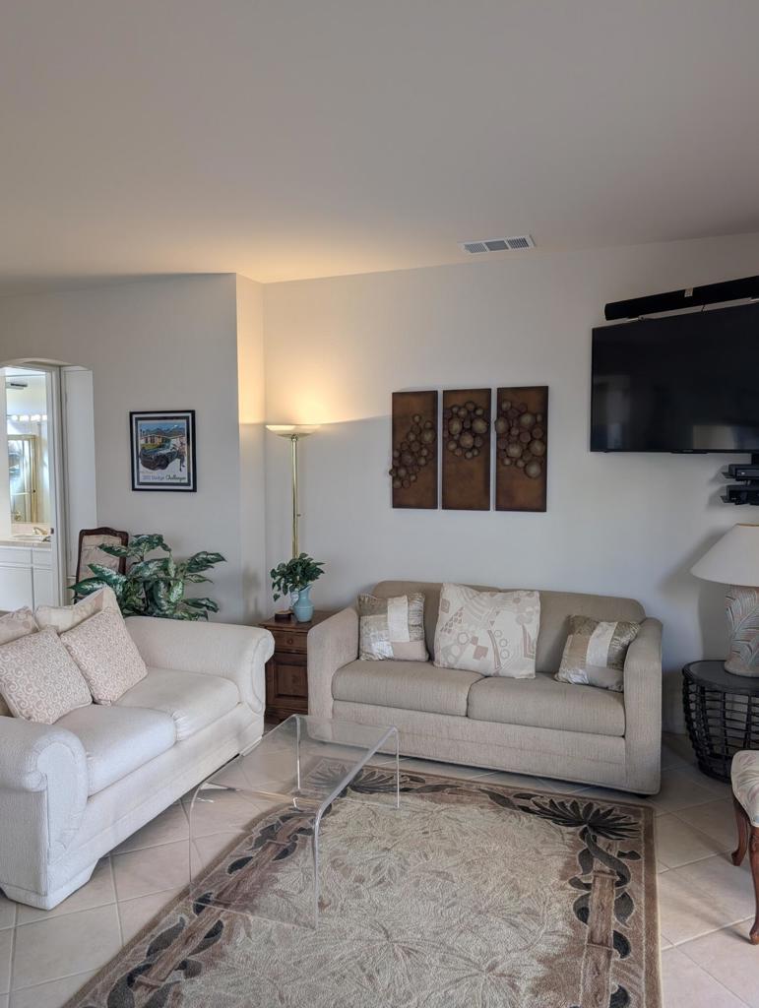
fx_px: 700
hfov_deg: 56.9
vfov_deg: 71.5
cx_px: 380
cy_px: 504
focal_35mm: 24
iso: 20
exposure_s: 1/320
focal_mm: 6.9
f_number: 1.68
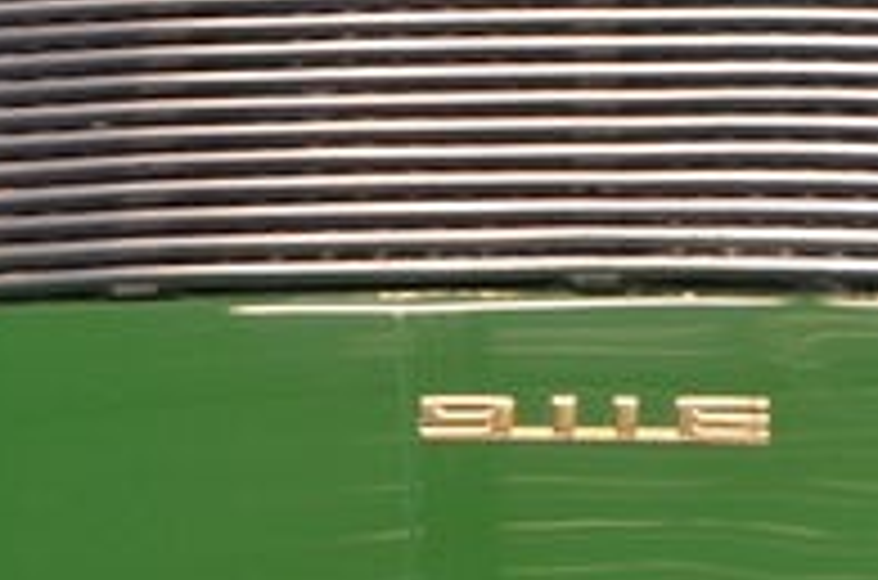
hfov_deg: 17.3
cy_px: 760
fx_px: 2871
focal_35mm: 118
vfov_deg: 11.3
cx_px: 590
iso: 1400
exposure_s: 1/30
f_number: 3.5
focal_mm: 20
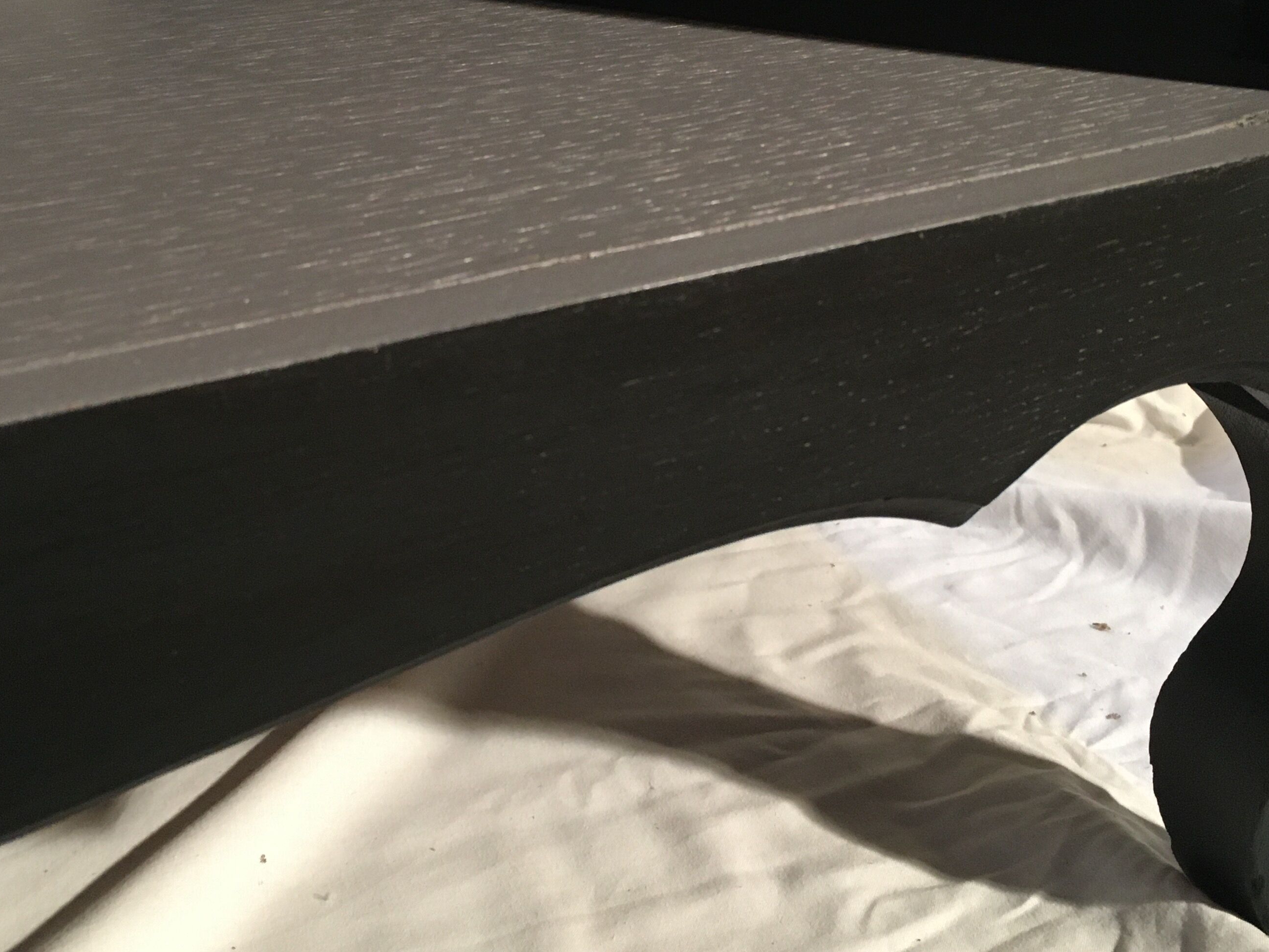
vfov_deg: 32.0
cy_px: 355
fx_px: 1650
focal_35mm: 45
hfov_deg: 42.1
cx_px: 606
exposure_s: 1/33
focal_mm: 4.15
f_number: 2.2
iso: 200
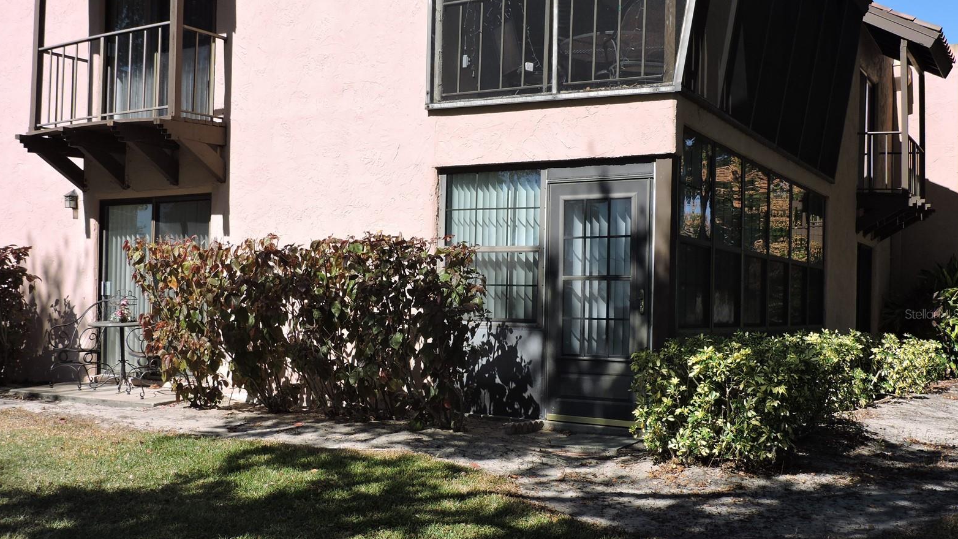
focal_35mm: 39
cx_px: 473
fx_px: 991
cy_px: 314
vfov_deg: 30.4
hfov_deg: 51.6
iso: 100
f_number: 3.3
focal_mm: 6.2
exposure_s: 1/800
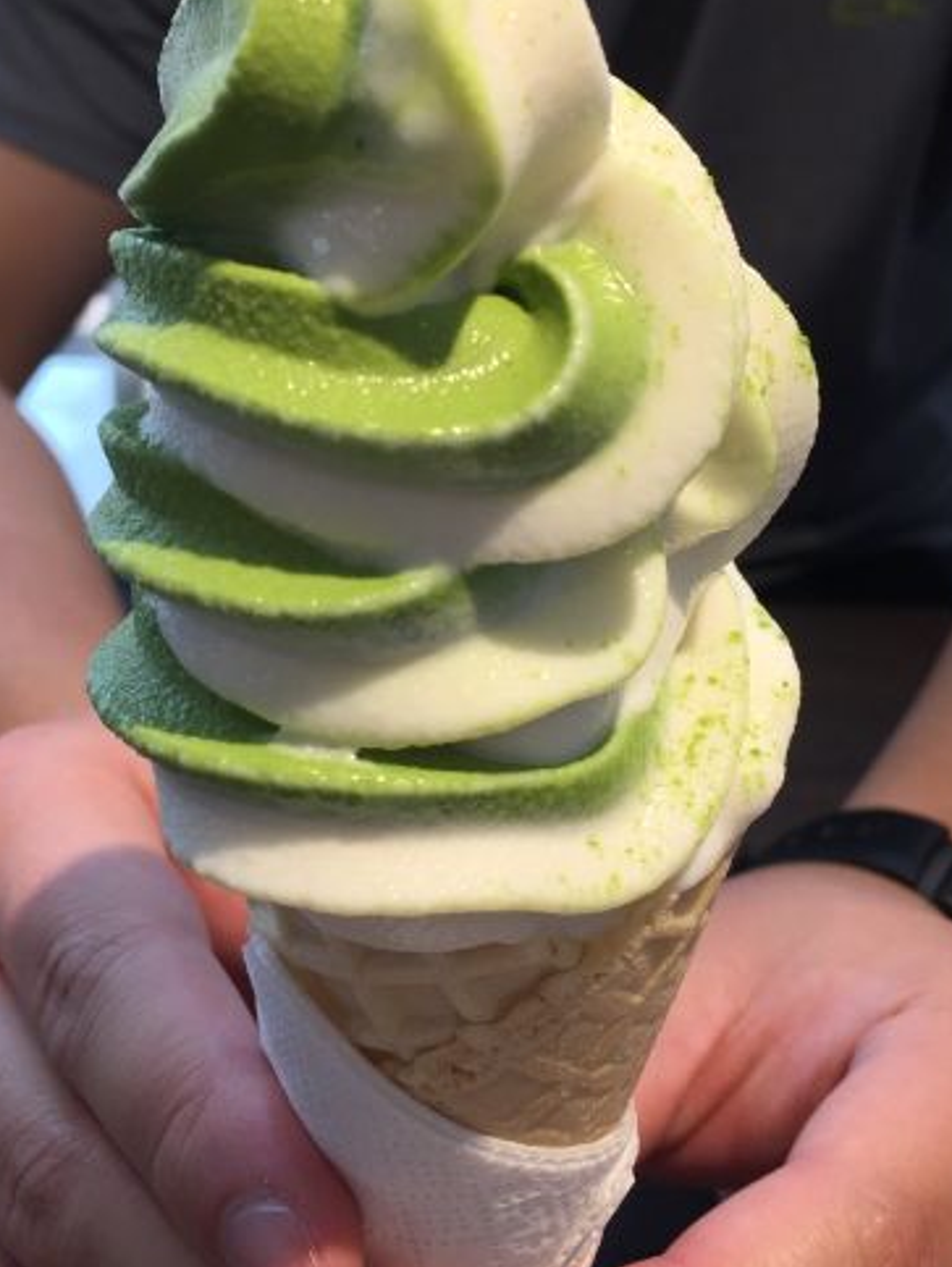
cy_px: 569
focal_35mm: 42
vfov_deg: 44.7
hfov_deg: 34.3
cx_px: 410
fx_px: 1538
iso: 40
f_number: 2.2
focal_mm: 4.15
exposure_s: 1/100
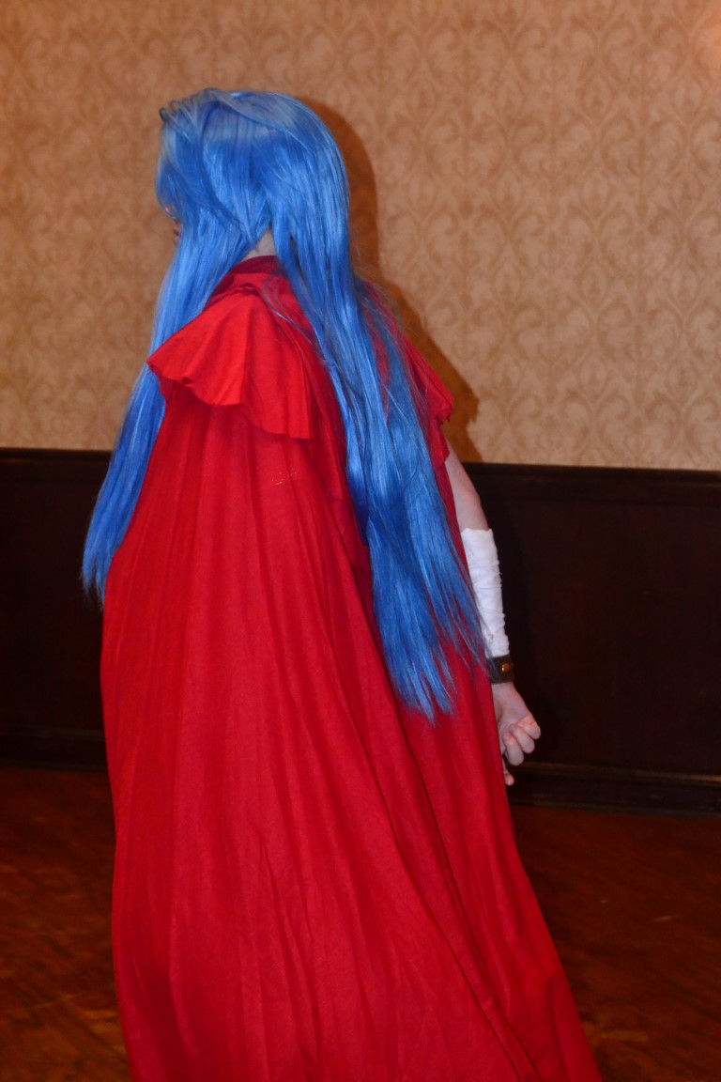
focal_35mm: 75
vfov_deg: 27.0
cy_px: 541
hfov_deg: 18.2
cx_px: 360
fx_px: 2253
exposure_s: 1/60
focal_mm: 50
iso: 3200
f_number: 7.1
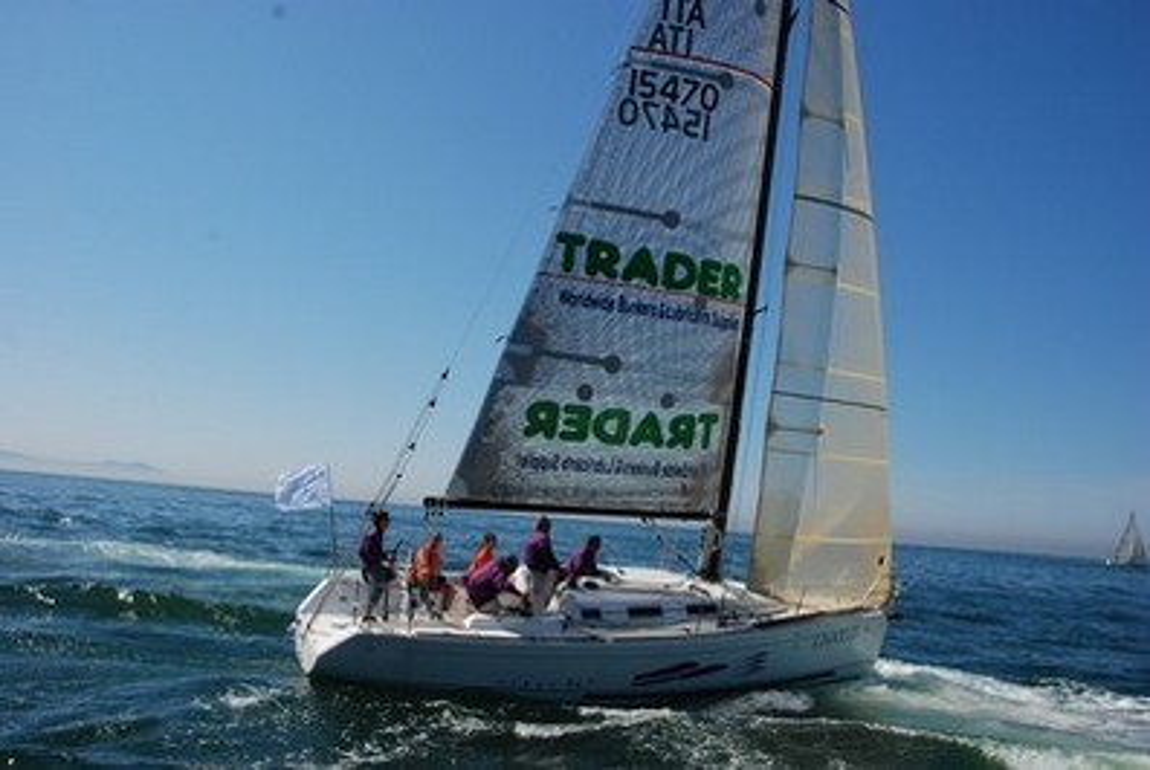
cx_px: 575
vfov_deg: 43.7
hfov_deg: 61.9
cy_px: 385
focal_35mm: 30
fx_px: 960
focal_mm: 20
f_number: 8
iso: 100
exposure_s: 1/250
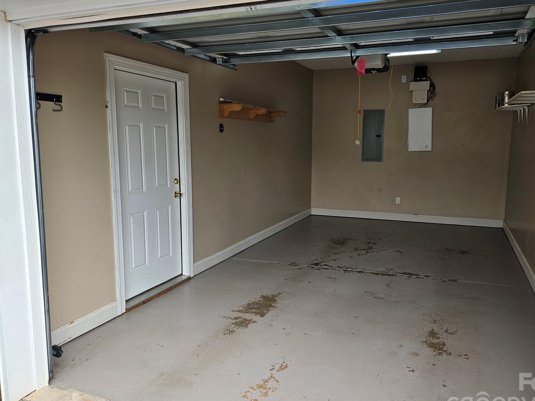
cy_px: 195
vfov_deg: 51.3
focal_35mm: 27
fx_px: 417
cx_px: 306
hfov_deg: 65.0
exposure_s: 1/230
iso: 40
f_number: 1.8
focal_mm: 5.4
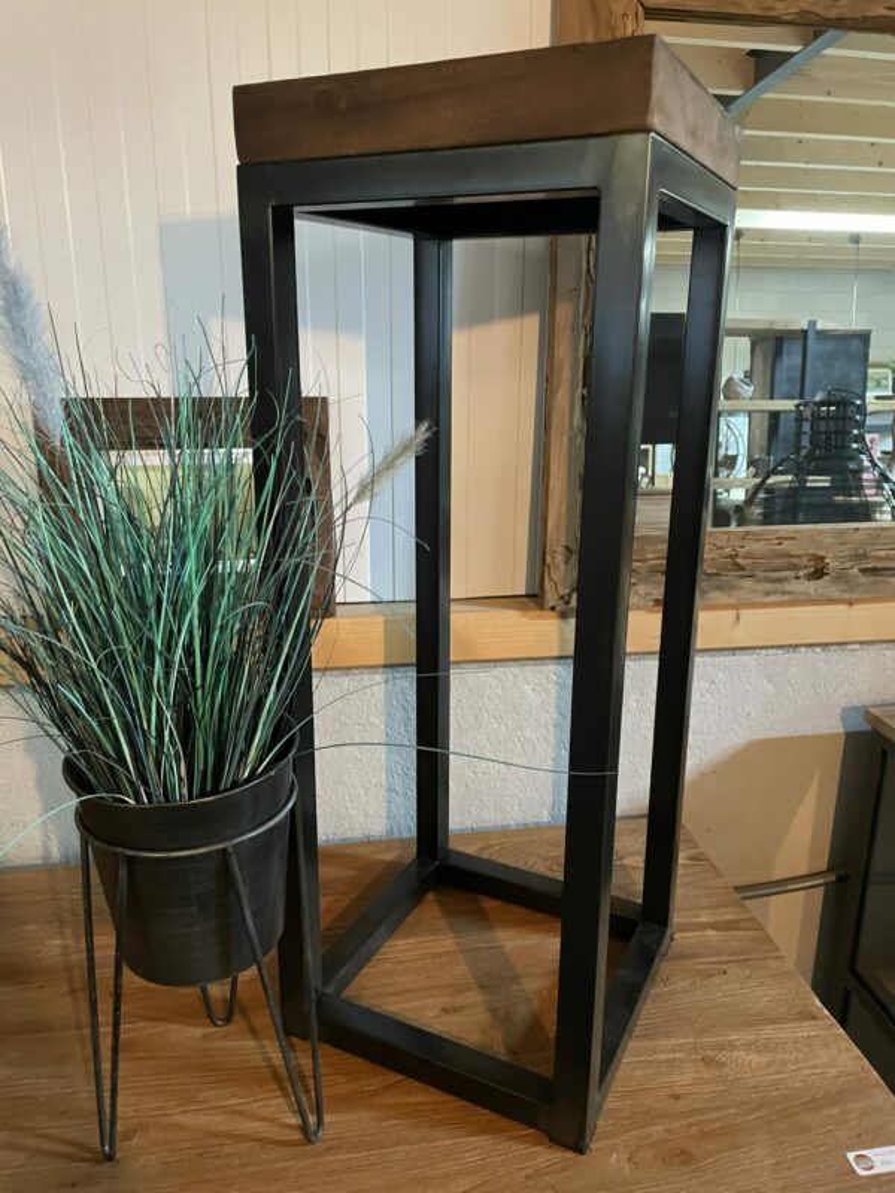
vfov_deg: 67.3
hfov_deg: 53.1
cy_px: 596
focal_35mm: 26
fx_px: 896
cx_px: 448
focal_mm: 4.2
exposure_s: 1/25
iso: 640
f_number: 1.6
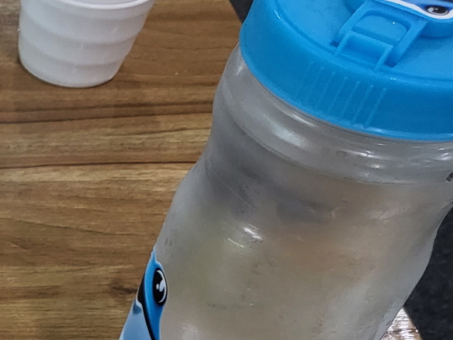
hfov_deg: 18.2
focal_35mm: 89
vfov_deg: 15.4
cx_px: -320
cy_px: 497
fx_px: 1165
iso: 200
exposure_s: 1/120
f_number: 1.8
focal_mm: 4.25
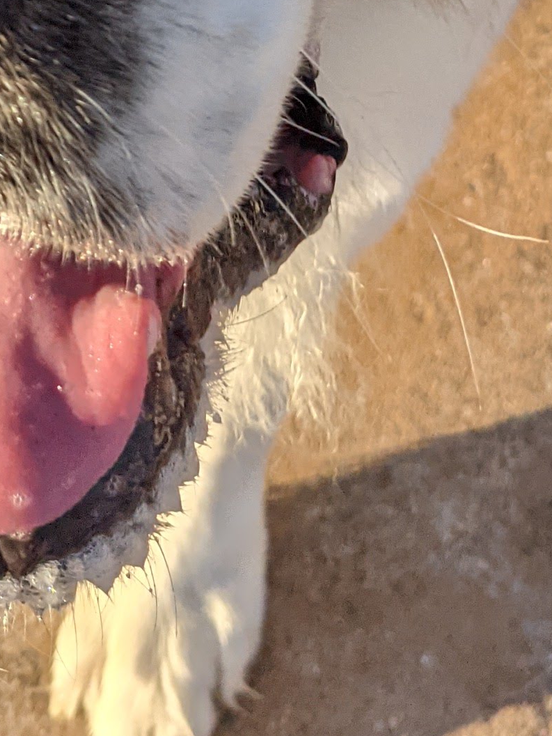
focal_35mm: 103
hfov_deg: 14.4
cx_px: 258
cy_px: -574
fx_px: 2190
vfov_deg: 16.2
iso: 48
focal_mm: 4.38
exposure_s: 1/1949
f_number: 1.73
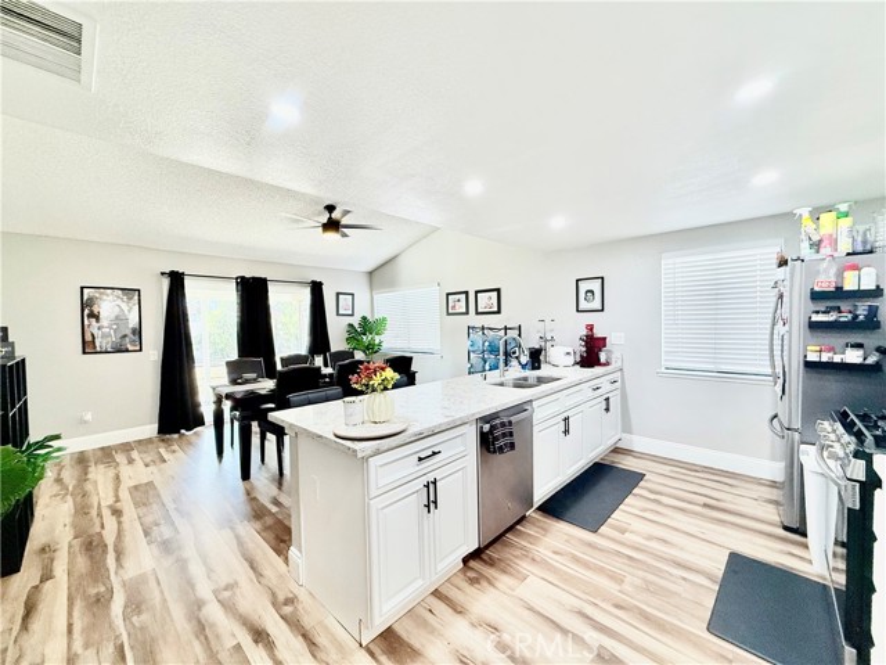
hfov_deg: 102.1
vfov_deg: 85.7
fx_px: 358
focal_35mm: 14
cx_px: 443
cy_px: 332
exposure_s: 1/120
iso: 200
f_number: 2.2
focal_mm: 2.22
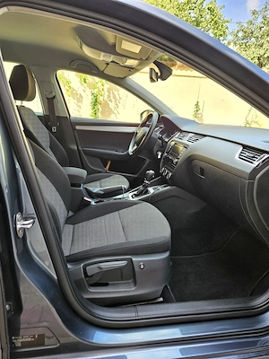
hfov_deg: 58.9
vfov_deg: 73.9
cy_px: 180
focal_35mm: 23
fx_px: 238
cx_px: 134
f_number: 1.8
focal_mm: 5.4
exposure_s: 1/182
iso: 50
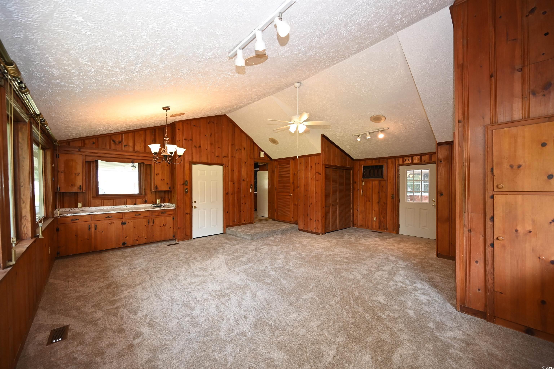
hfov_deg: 104.3
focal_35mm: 14
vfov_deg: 81.1
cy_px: 184
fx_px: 215
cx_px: 277
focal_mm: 14
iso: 500
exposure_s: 1/60
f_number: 4
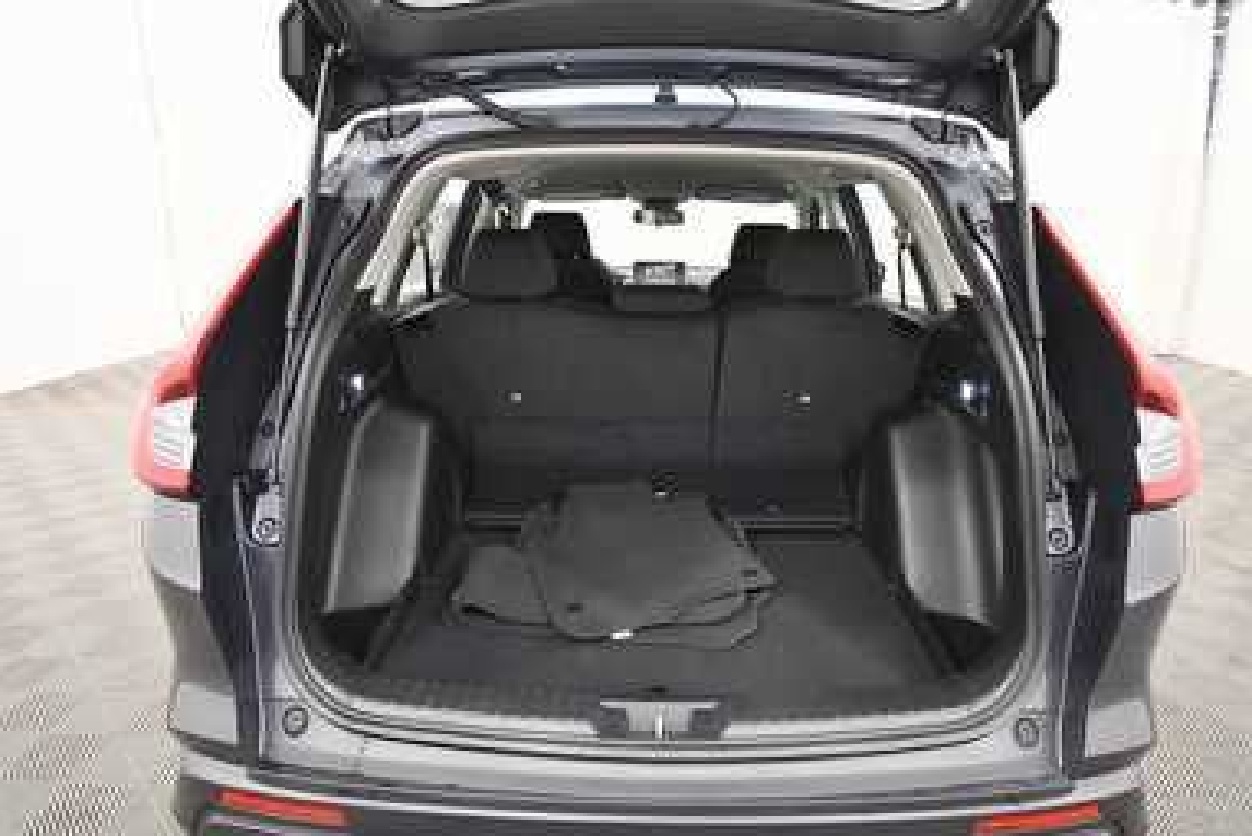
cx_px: 652
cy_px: 434
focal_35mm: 22
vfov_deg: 57.3
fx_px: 765
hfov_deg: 78.5
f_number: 5
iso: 2800
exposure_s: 1/125
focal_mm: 14
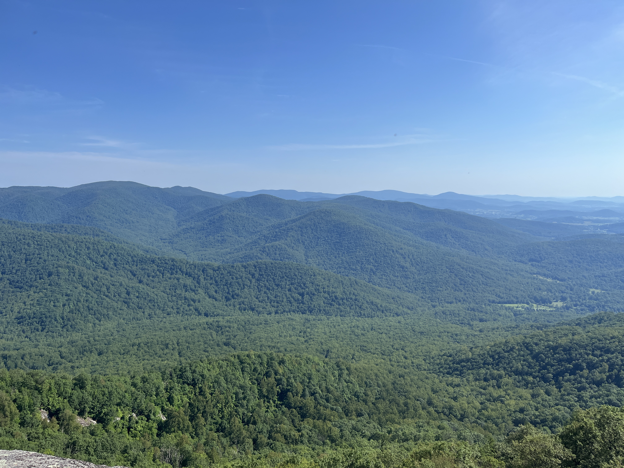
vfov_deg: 53.1
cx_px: 312
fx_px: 469
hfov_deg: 67.3
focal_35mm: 26
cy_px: 234
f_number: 1.6
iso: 50
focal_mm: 5.1
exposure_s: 1/4149
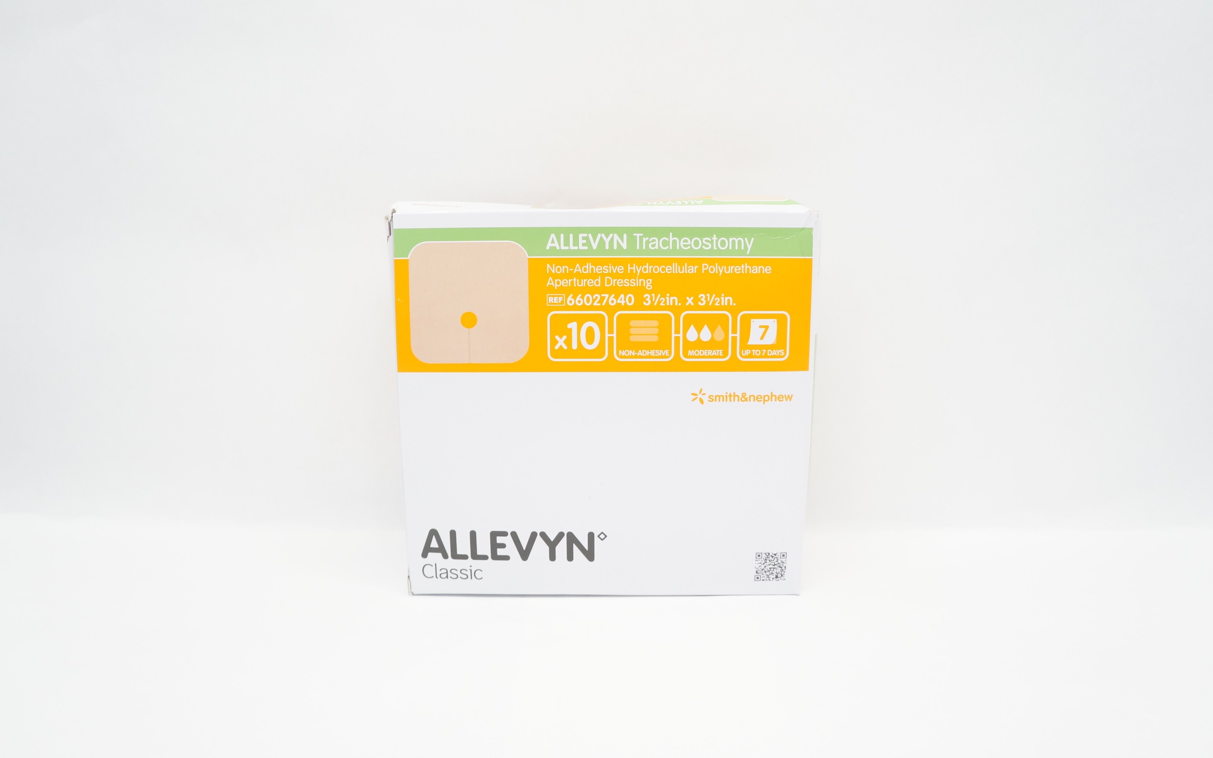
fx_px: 926
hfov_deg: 66.5
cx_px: 600
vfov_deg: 44.5
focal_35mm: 28
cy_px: 400
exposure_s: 1/60
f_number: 5.6
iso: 800
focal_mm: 18
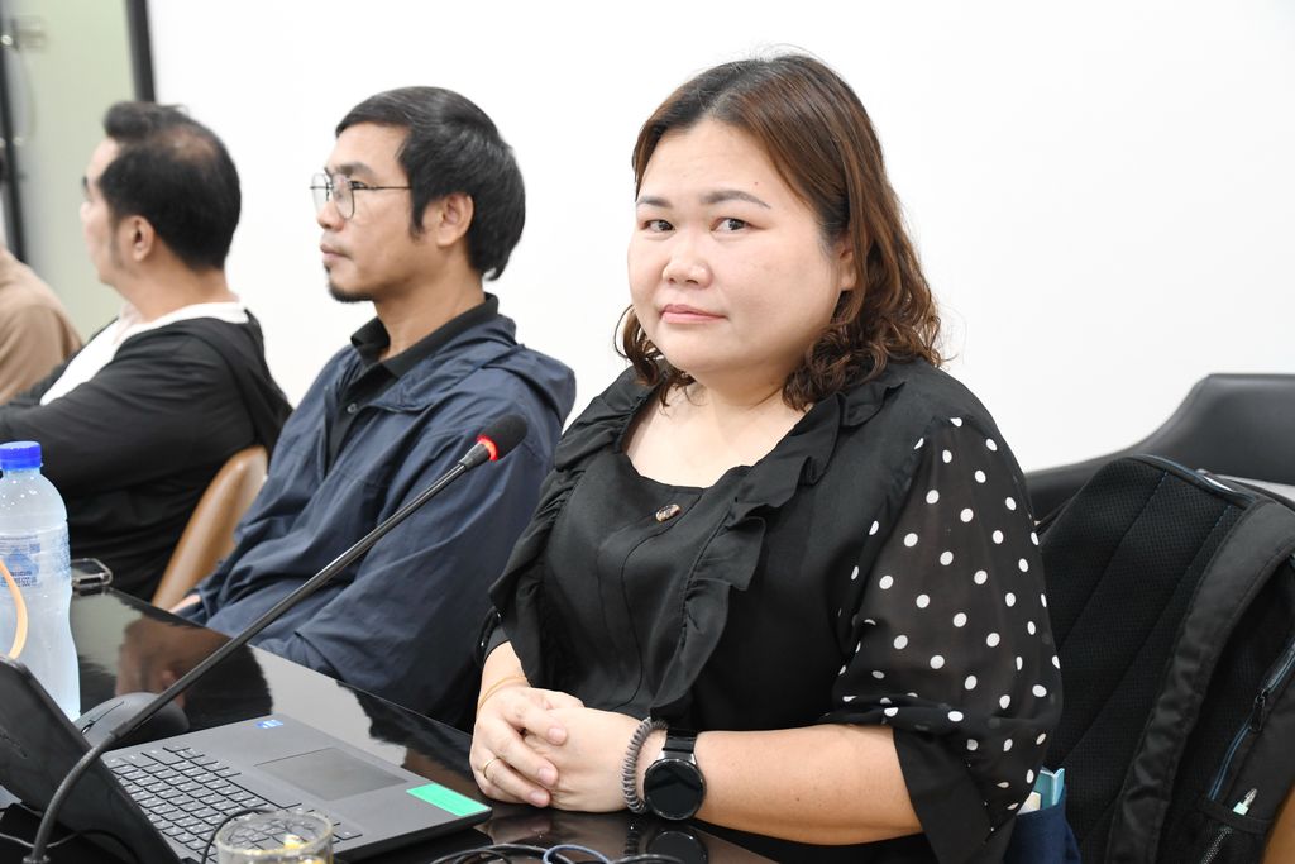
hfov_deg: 33.4
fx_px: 2158
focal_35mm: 60
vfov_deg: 22.6
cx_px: 648
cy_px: 432
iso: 1600
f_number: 4.2
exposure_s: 1/40
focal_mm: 40
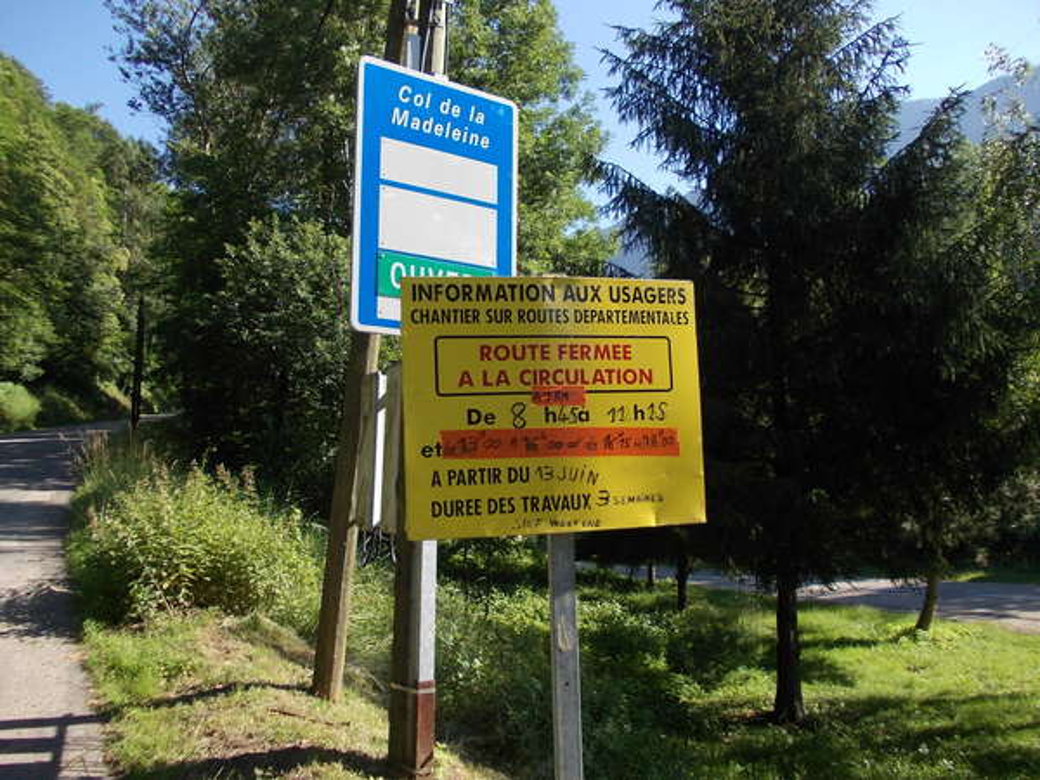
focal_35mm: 28
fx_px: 841
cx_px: 520
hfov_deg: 63.4
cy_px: 390
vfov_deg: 49.7
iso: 80
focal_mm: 4
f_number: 5.4
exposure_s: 1/125
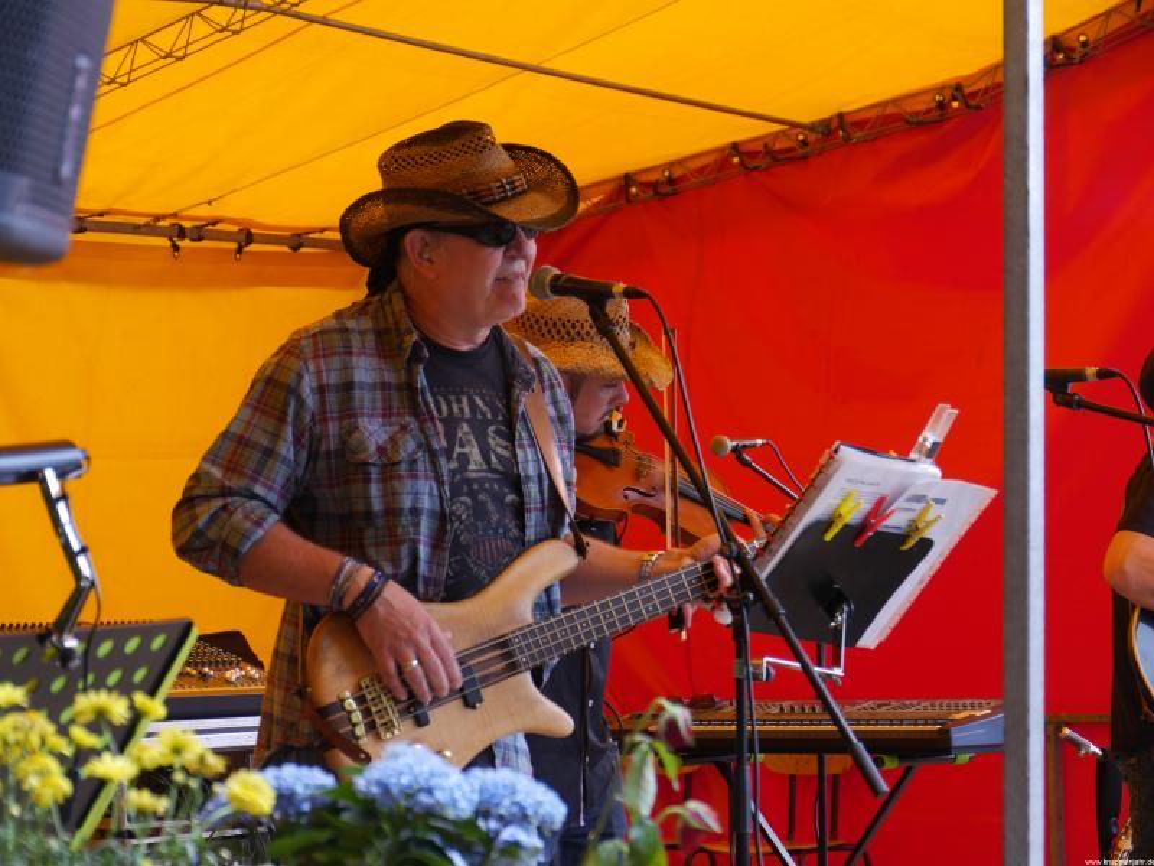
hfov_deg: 15.4
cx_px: 577
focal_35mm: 128
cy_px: 433
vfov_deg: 11.6
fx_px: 4267
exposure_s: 1/125
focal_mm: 64
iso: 500
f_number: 5.7
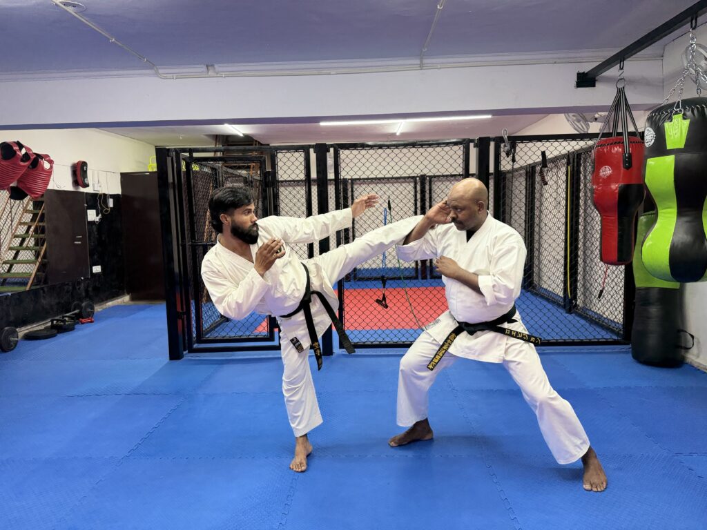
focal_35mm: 24
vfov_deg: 56.8
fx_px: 490
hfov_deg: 71.6
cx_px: 354
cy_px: 265
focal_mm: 6.76
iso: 125
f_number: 1.78
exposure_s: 1/100
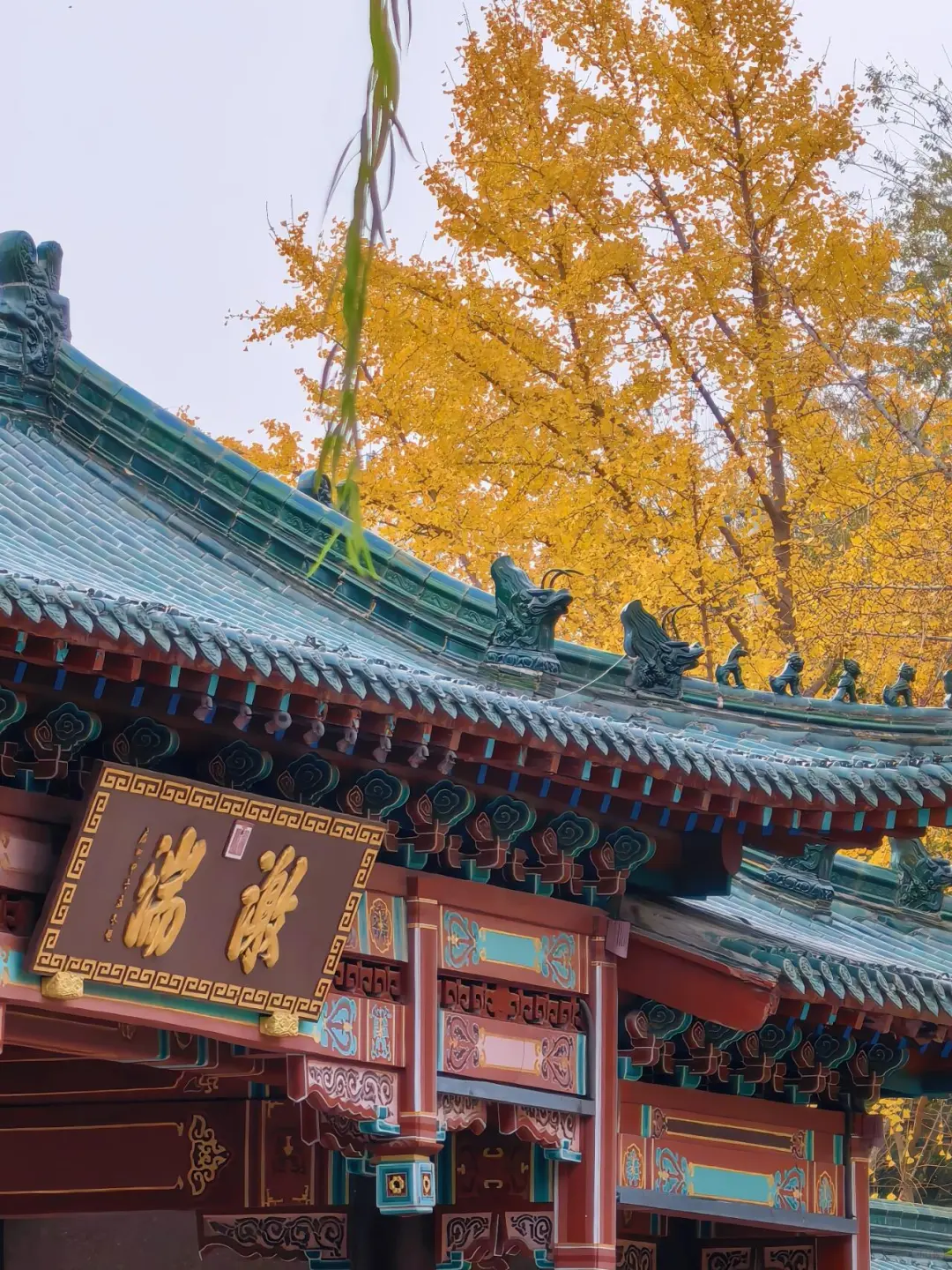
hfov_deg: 6.2
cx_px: 476
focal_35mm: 240
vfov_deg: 8.2
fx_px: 8801
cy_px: 635
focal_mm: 15
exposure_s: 1/2000
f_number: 2.1
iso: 50
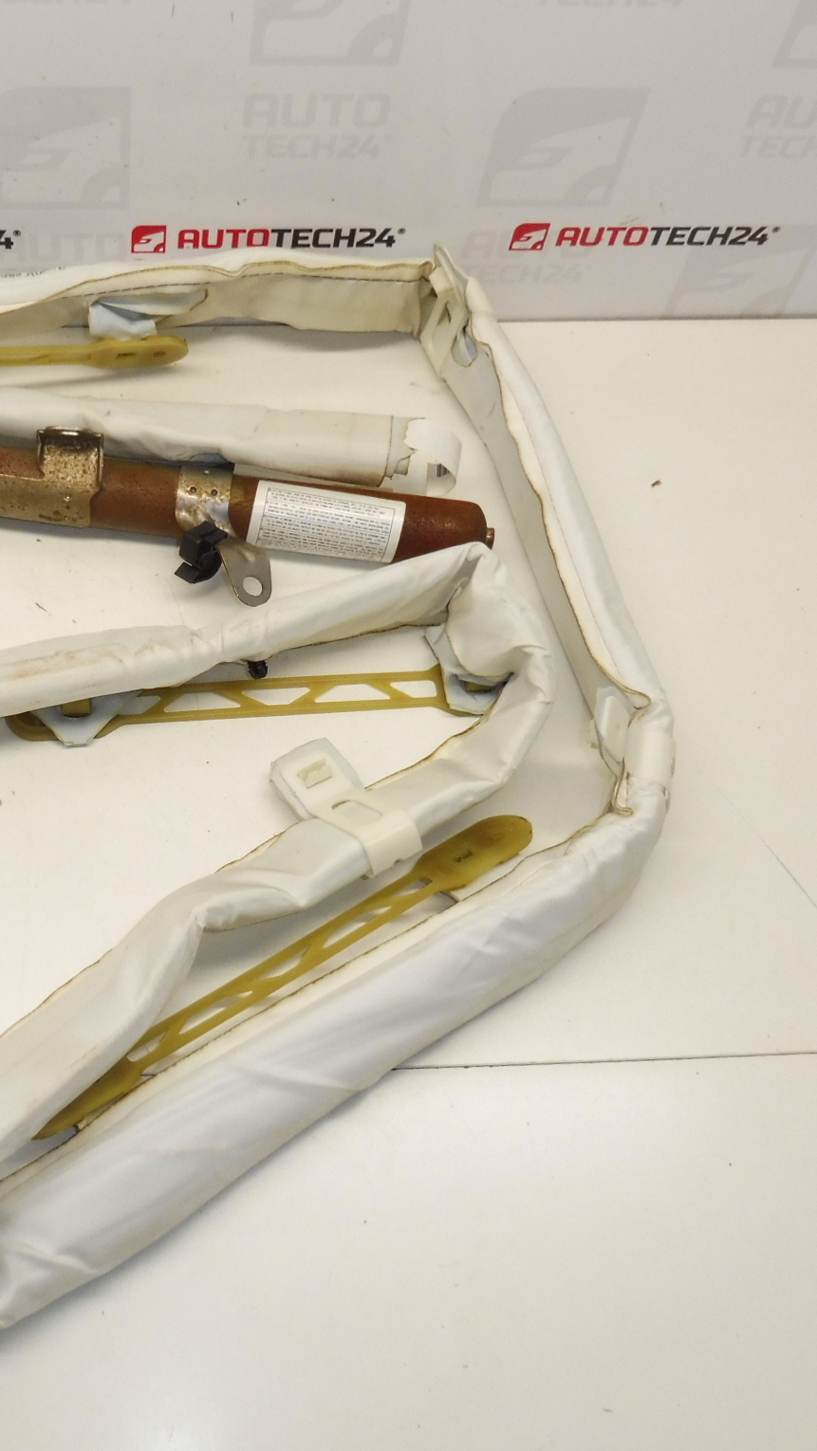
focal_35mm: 35
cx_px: 130
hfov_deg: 32.5
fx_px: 1348
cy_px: 727
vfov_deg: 56.6
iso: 200
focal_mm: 4.3
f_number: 3.5
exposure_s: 1/125
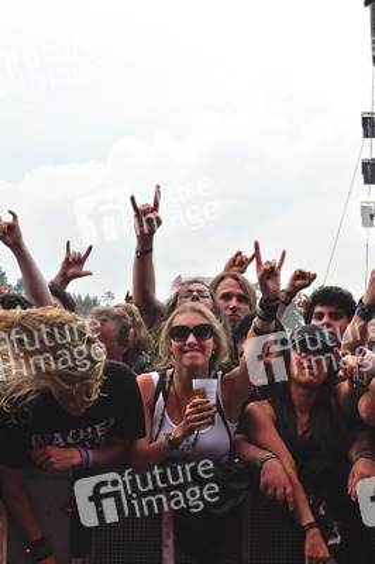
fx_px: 1291
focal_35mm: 82
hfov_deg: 16.5
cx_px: 188
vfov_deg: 24.6
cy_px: 282
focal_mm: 55
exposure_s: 1/640
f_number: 13
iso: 1250
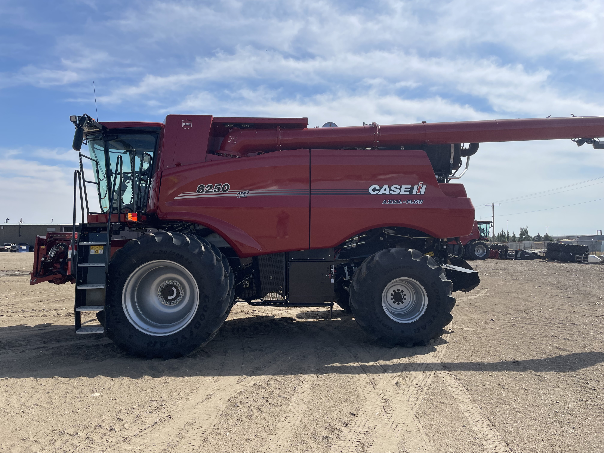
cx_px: 302
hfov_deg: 67.3
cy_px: 226
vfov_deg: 53.1
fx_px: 454
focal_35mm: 26
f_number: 1.6
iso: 32
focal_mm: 4.2
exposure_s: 1/4831
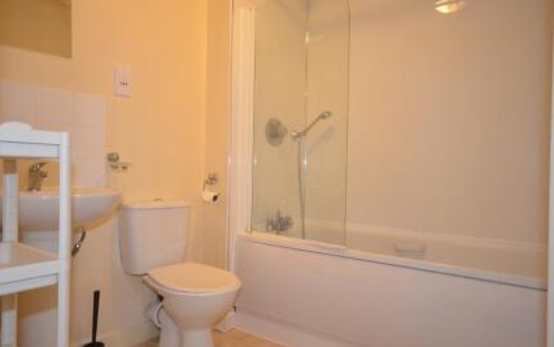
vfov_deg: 48.3
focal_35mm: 26
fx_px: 386
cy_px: 174
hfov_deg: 71.3
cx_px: 275
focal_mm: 15
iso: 1800
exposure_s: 1/60
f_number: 5
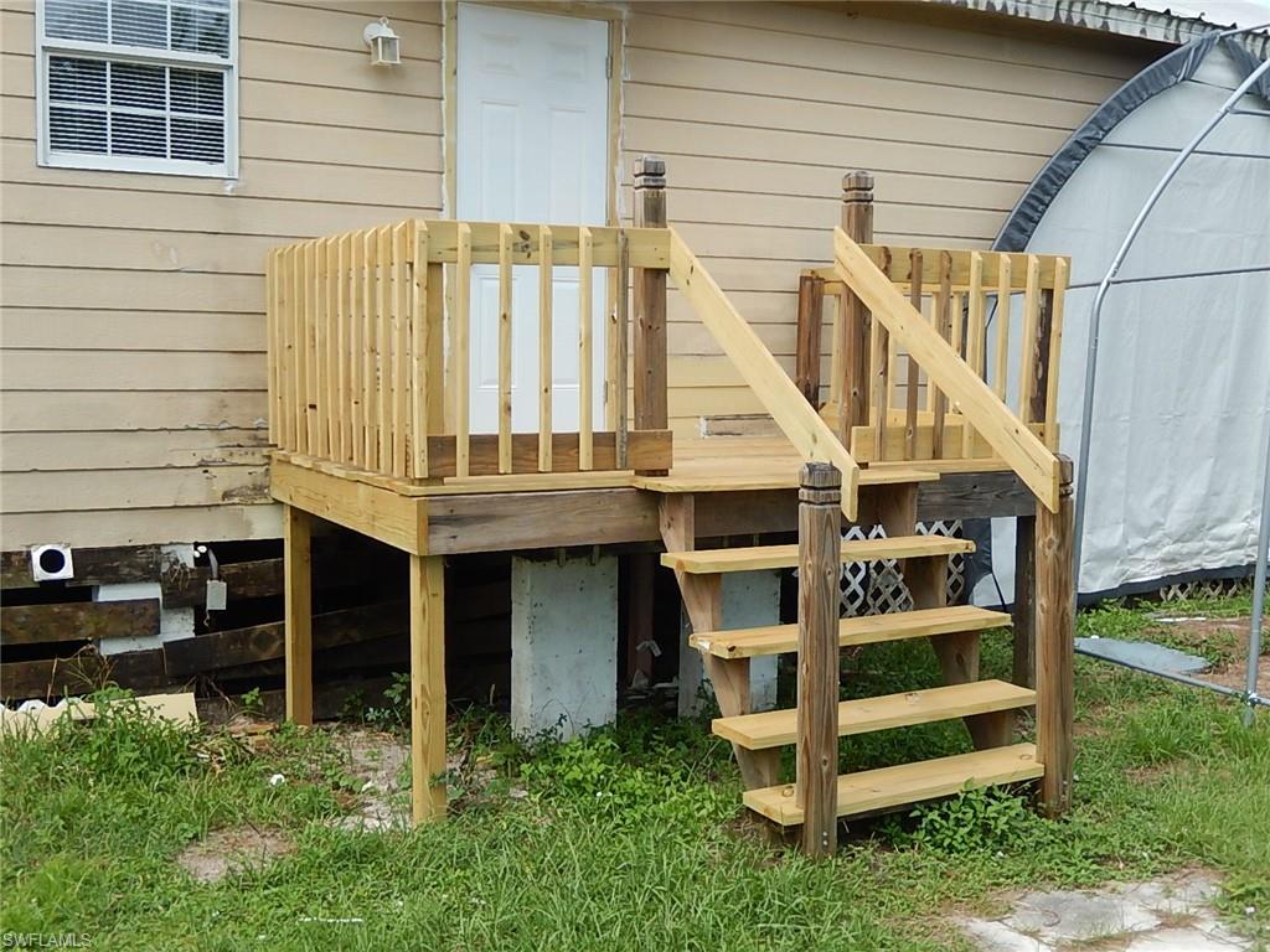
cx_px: 635
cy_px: 476
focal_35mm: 41
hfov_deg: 45.8
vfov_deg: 35.1
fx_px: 1504
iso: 125
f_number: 4.2
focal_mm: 7.3
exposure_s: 1/640
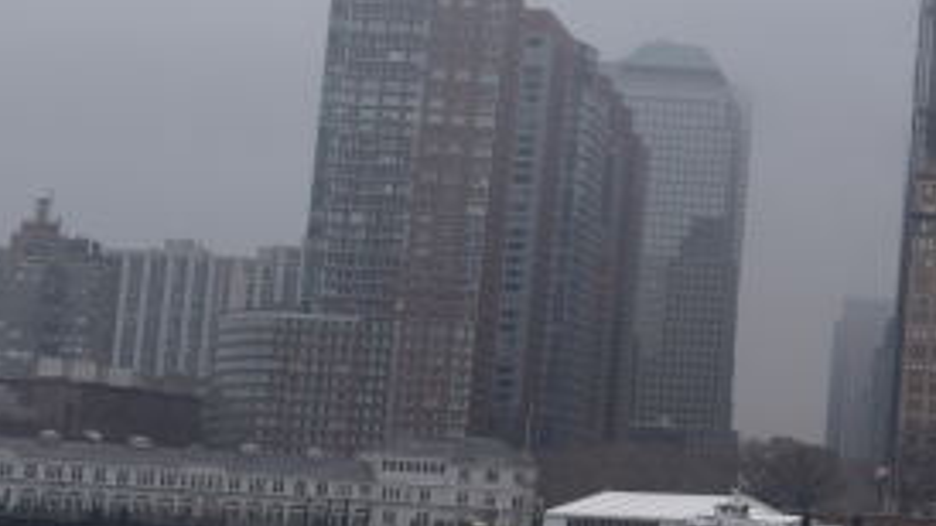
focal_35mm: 147
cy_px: -44
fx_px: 3647
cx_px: 1503
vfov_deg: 8.2
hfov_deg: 13.6
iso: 200
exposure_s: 1/400
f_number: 10
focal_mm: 25
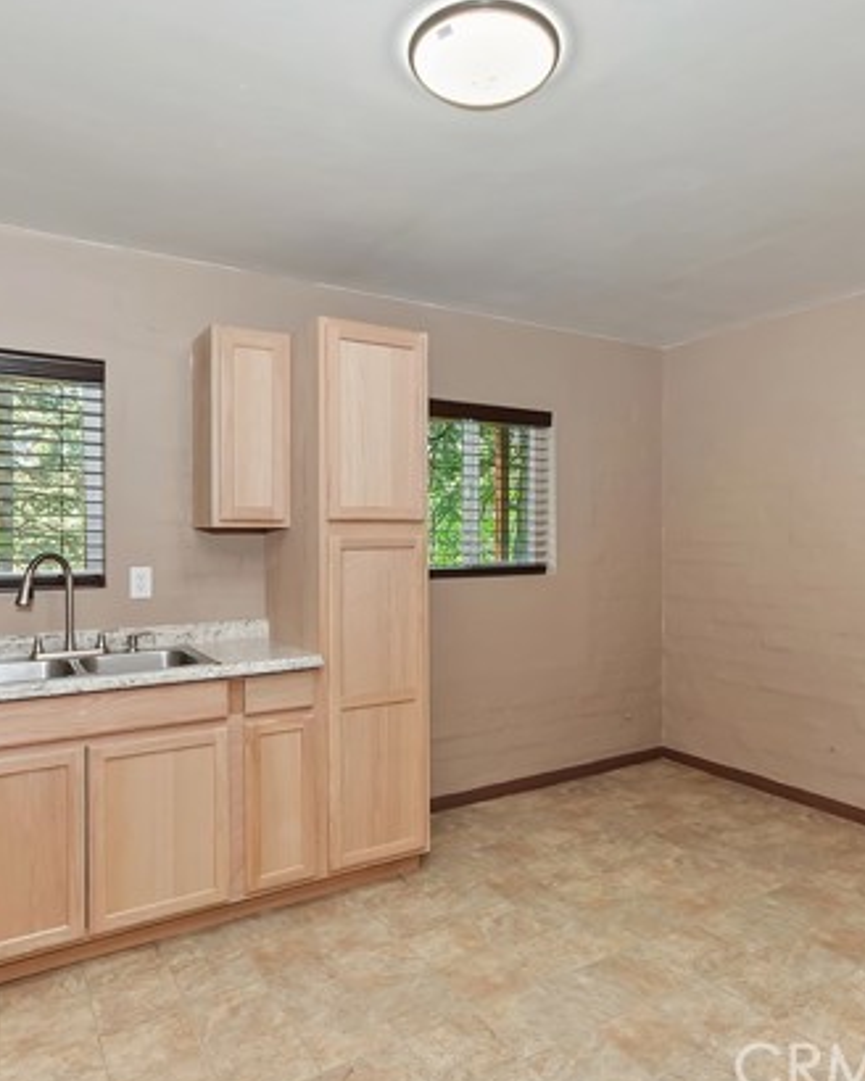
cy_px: 542
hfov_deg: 63.1
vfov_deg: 75.0
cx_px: 451
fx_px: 704
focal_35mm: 22
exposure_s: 1/30
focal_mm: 10
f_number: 8
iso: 400
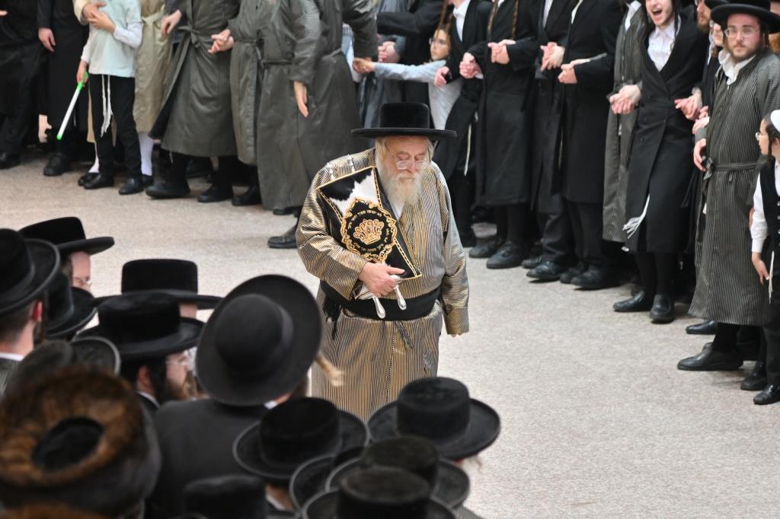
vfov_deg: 7.6
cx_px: 390
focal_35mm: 180
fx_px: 3899
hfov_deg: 11.4
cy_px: 260
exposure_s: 1/200
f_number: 4
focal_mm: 120
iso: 500
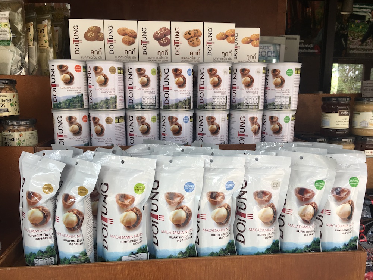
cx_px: 186
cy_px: 140
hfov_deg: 61.7
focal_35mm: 29
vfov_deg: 48.2
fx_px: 312
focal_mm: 4.15
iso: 25
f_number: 2.2
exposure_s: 1/100
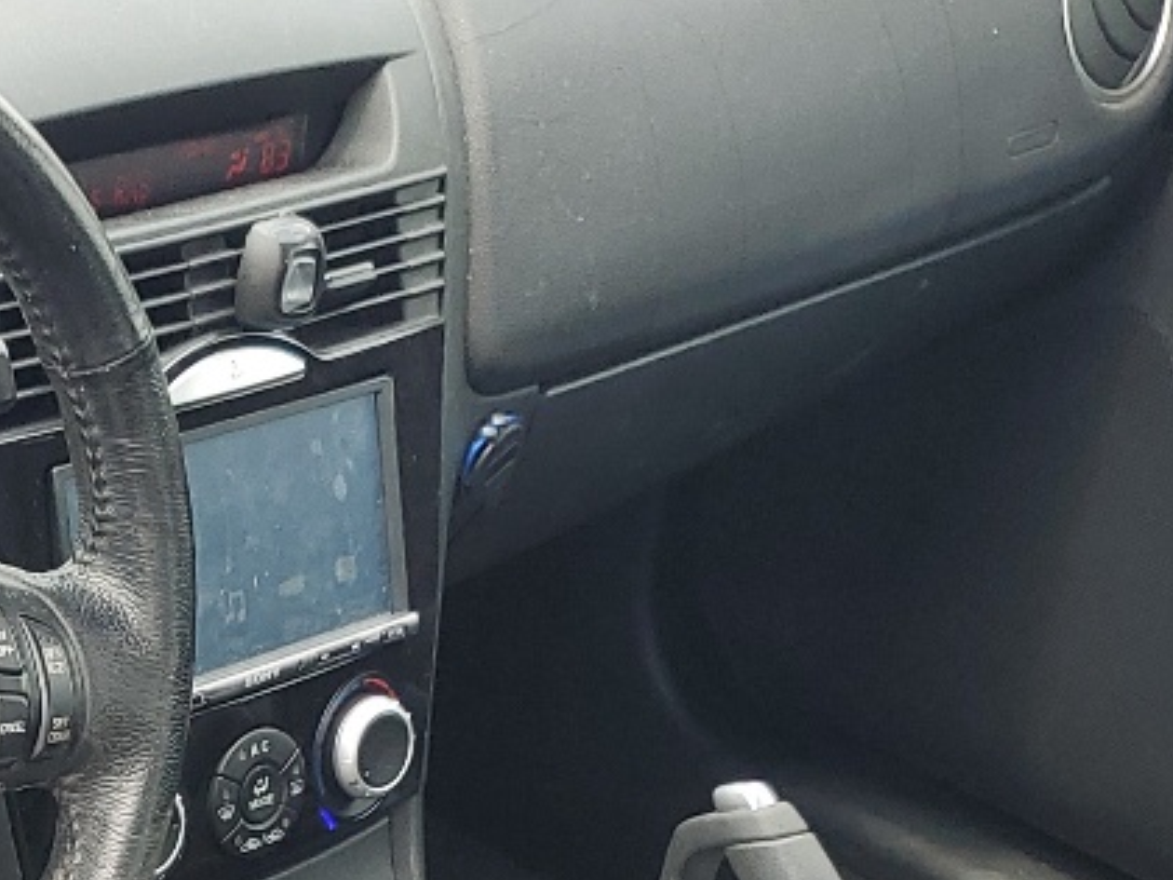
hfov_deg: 18.6
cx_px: -296
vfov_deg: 13.9
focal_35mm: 99
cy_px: 1361
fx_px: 3355
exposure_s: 1/263
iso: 50
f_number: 1.5
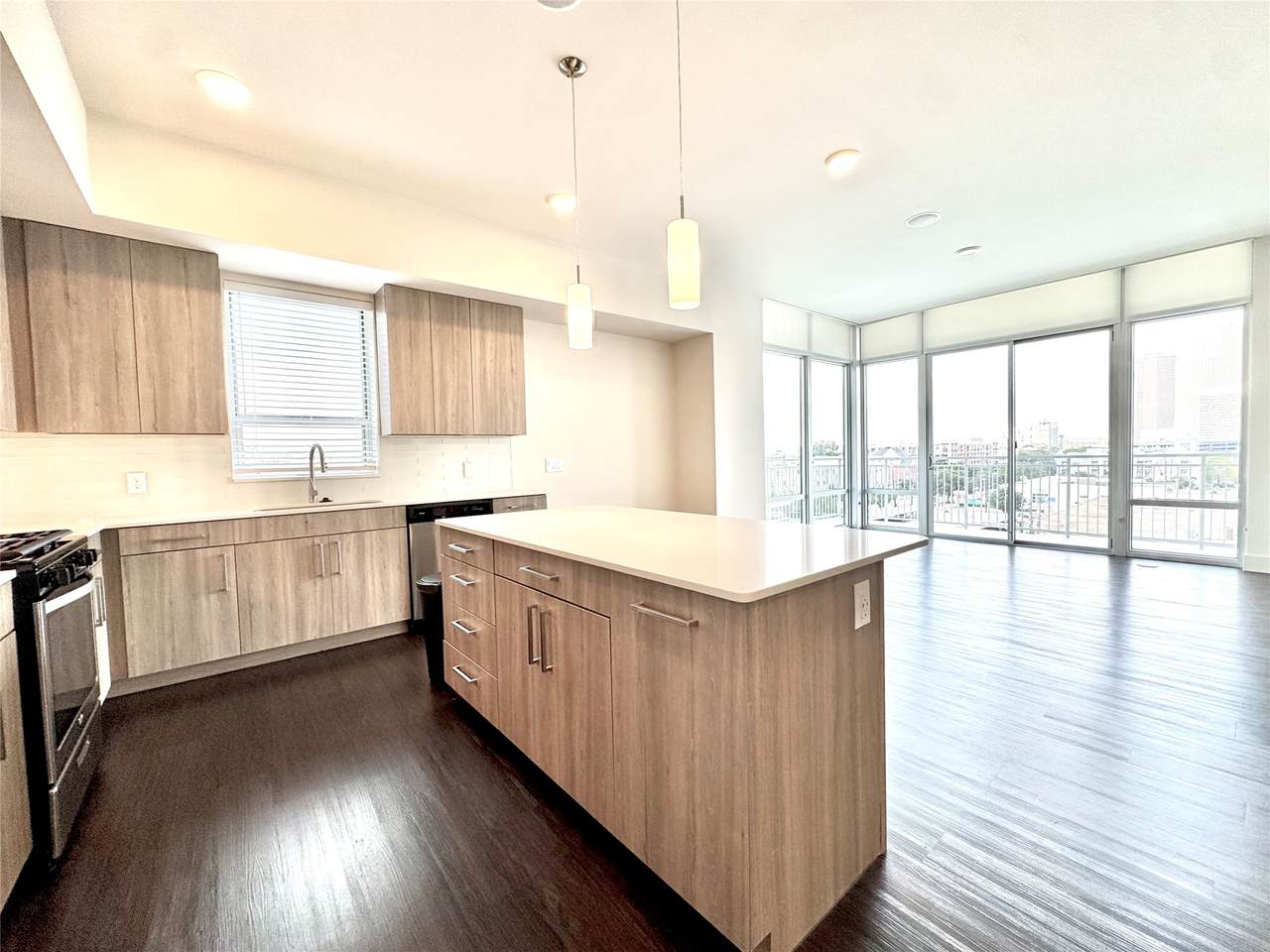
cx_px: 635
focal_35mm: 14
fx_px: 514
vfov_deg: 85.7
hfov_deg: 102.1
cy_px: 476
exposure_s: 1/120
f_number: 2.2
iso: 50
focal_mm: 2.22
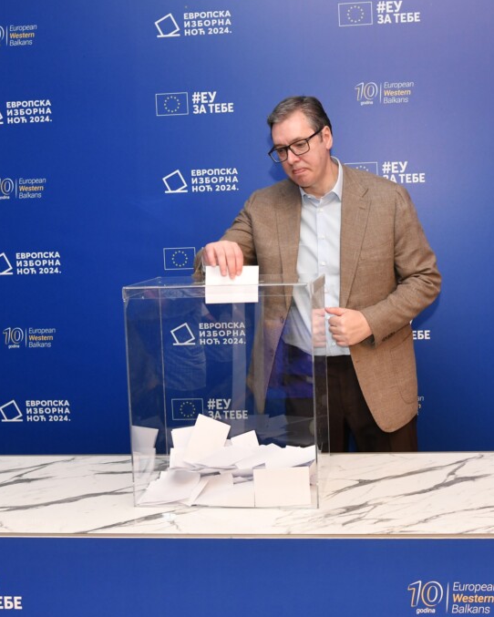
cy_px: 310
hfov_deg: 34.2
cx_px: 257
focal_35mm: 44
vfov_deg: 42.0
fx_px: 804
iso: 1600
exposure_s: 1/160
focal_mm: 31
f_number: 4
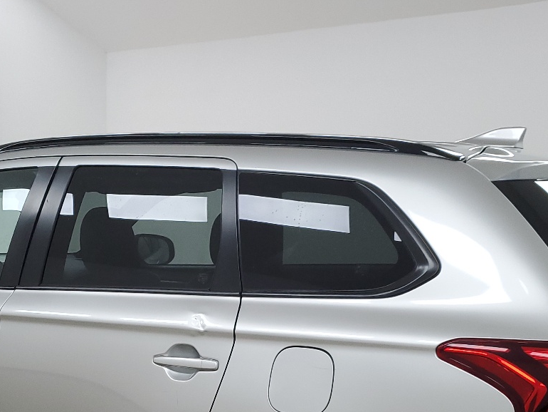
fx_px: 855
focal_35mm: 54
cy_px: 386
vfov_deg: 26.0
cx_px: 185
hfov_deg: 35.2
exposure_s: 1/120
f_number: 1.5
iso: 82
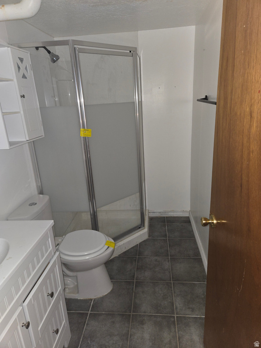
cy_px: 174
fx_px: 231
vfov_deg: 73.9
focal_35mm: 23
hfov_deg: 58.9
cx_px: 130
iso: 125
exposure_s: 1/21.6
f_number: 1.8
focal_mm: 5.4
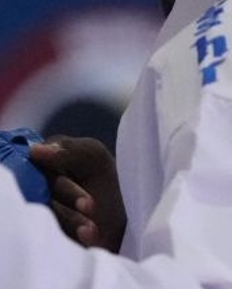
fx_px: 13488
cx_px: 54
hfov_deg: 1.0
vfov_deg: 1.2
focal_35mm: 1576
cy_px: 138
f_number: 2.8
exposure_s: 1/800
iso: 10000
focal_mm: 200
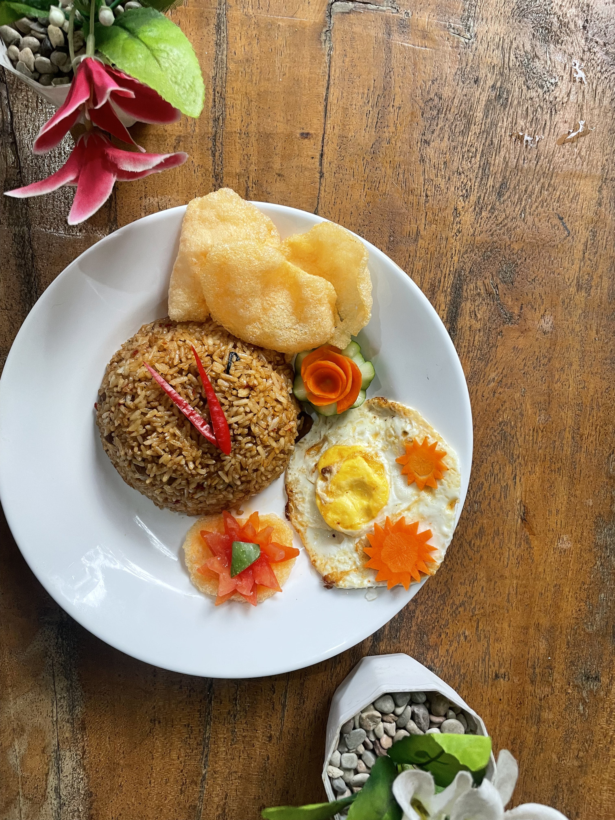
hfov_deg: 53.1
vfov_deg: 67.3
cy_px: 410
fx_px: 616
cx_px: 308
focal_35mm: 26
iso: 100
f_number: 1.6
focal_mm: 4.2
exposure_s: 1/50
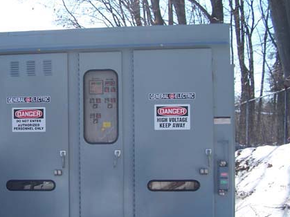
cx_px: 73
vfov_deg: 25.2
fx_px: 486
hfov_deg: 32.6
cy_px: 126
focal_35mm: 58
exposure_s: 1/500
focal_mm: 6.3
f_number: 2.8
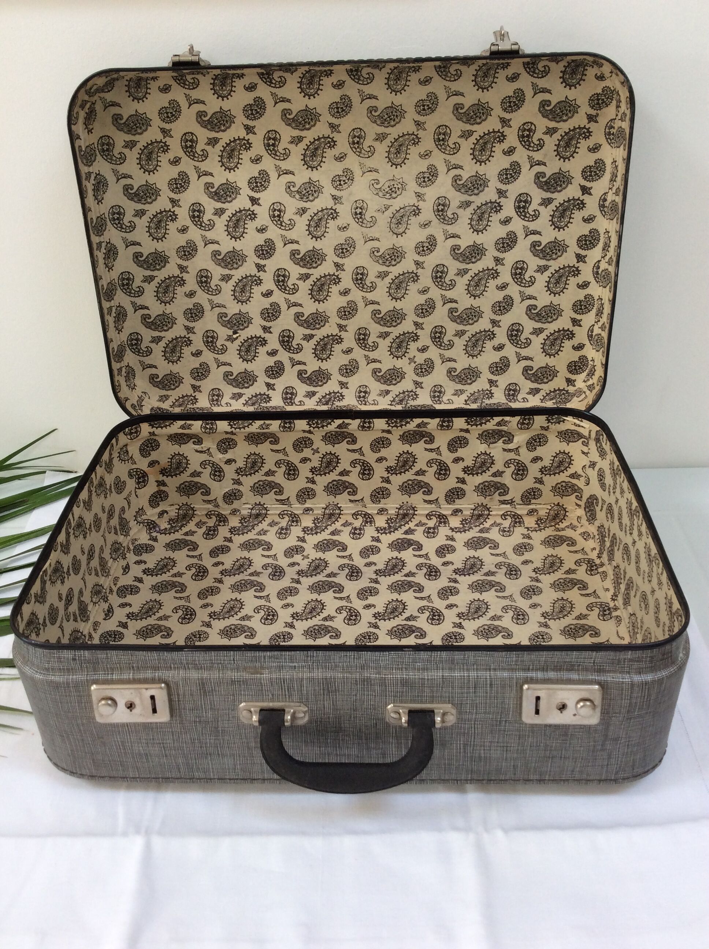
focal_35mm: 32
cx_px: 354
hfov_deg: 44.1
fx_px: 876
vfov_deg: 56.9
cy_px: 474
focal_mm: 3.3
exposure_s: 1/50
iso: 40
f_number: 2.4
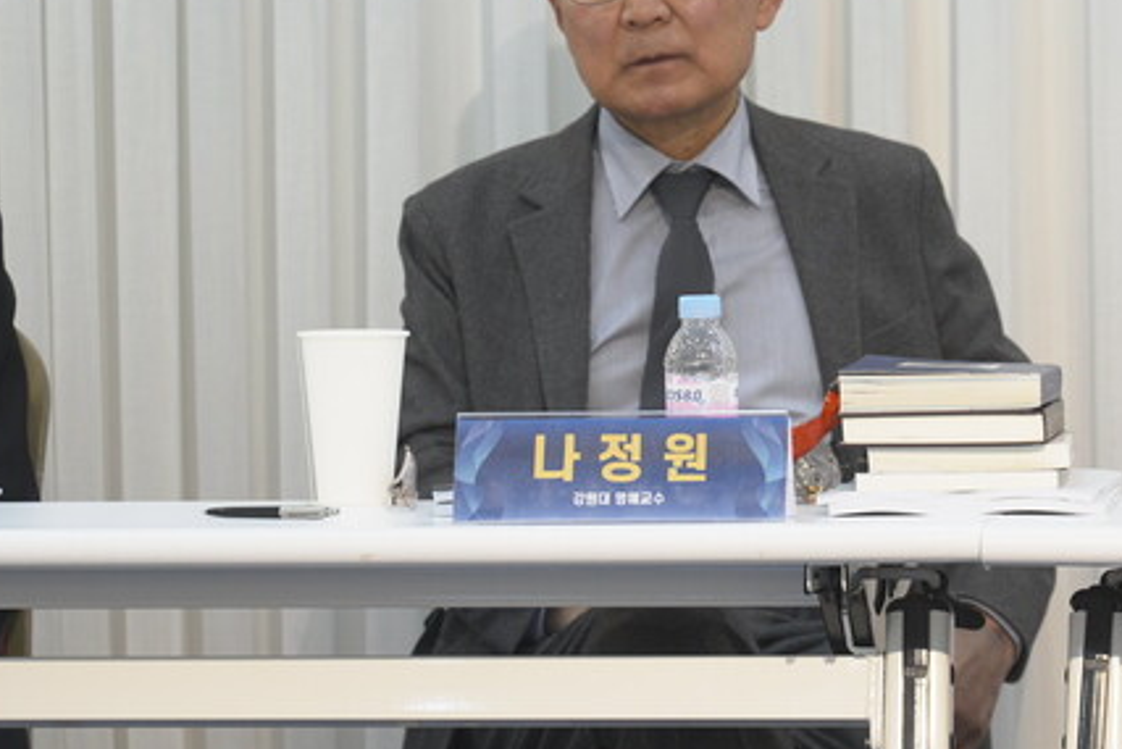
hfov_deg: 7.3
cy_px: 235
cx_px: 623
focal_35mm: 281
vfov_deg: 4.9
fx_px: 8760
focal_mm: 200
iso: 1600
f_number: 8
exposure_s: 1/60
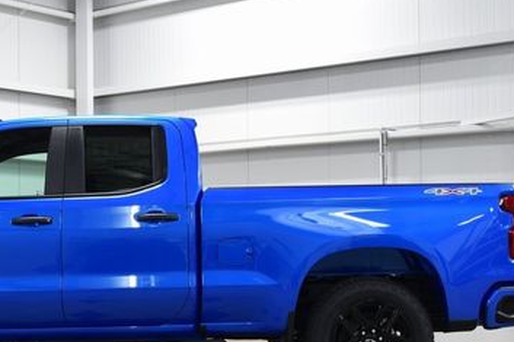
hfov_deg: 25.3
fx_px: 1126
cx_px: 102
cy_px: 255
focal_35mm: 79
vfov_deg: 17.2
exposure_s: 1/15
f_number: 6.3
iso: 450
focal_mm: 29
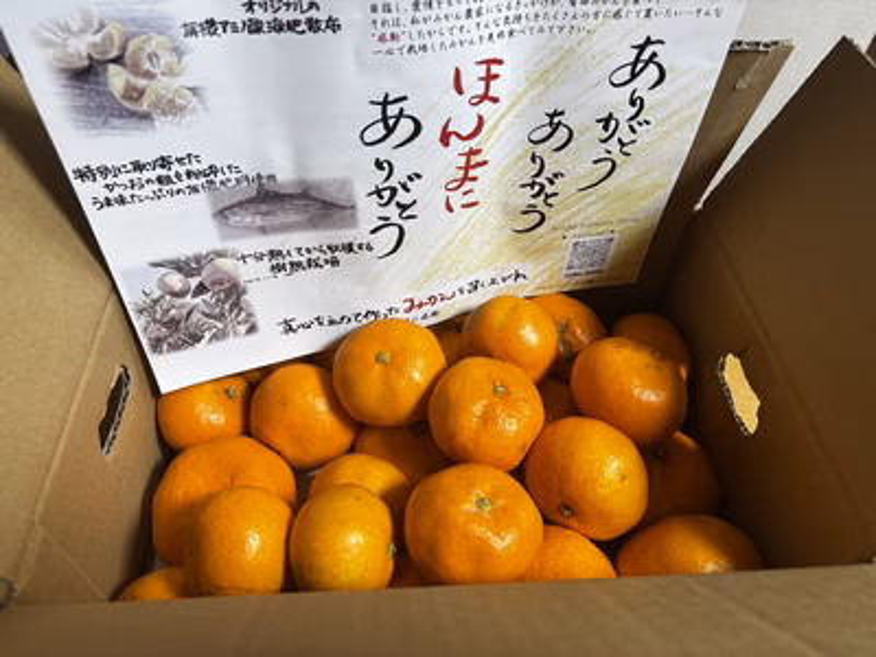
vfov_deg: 53.1
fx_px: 658
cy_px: 328
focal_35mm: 26
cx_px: 438
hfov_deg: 67.3
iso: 125
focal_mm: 5.96
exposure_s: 1/60
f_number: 1.6
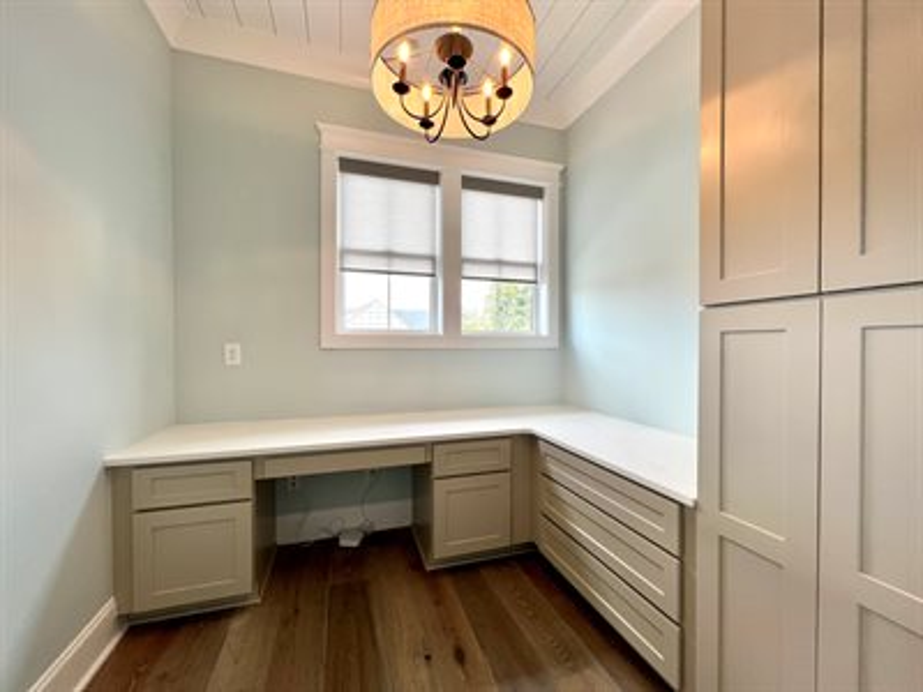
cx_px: 462
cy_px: 346
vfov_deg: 89.9
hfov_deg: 106.2
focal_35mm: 13
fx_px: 347
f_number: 1.8
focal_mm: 1.57
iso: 40
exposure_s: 1/122
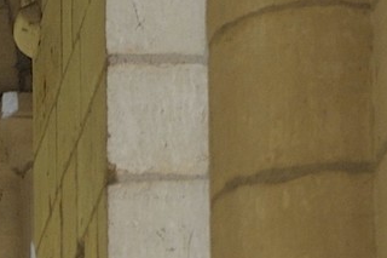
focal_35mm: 526
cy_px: 1025
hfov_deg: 3.9
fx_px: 5651
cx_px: -570
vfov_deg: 2.5
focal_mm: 70
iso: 400
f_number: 8
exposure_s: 1/2.5
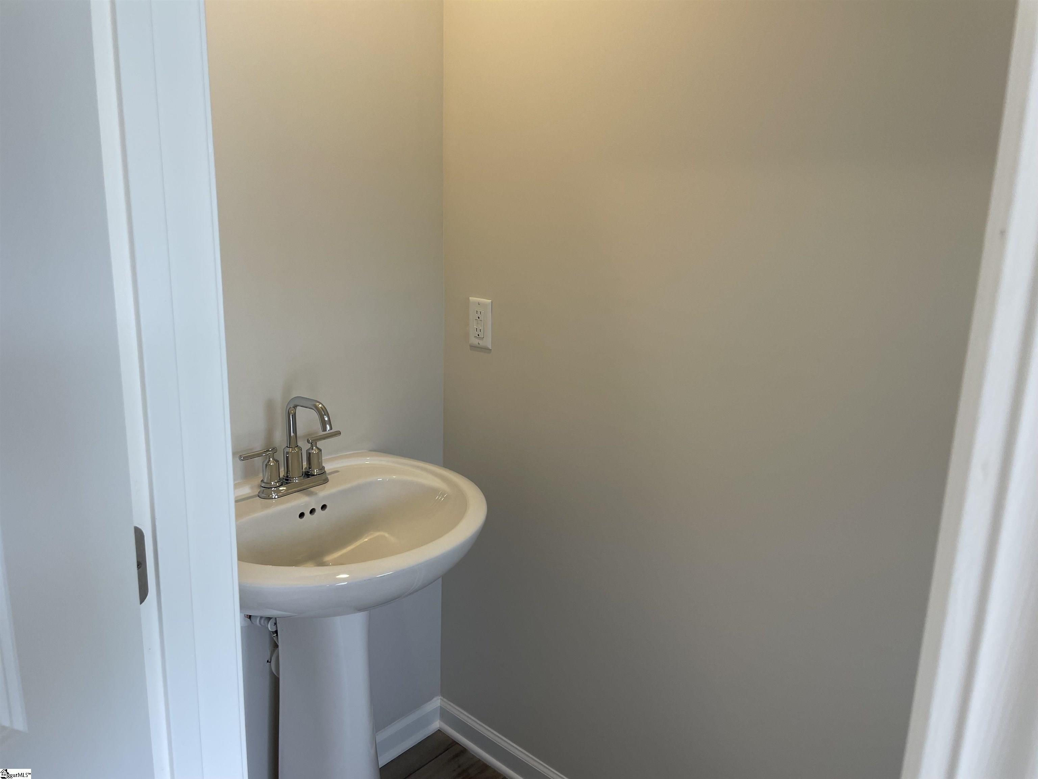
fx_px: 780
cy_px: 390
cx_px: 519
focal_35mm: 26
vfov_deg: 53.1
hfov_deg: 67.3
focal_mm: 4.2
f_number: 1.6
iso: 50
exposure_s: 1/120
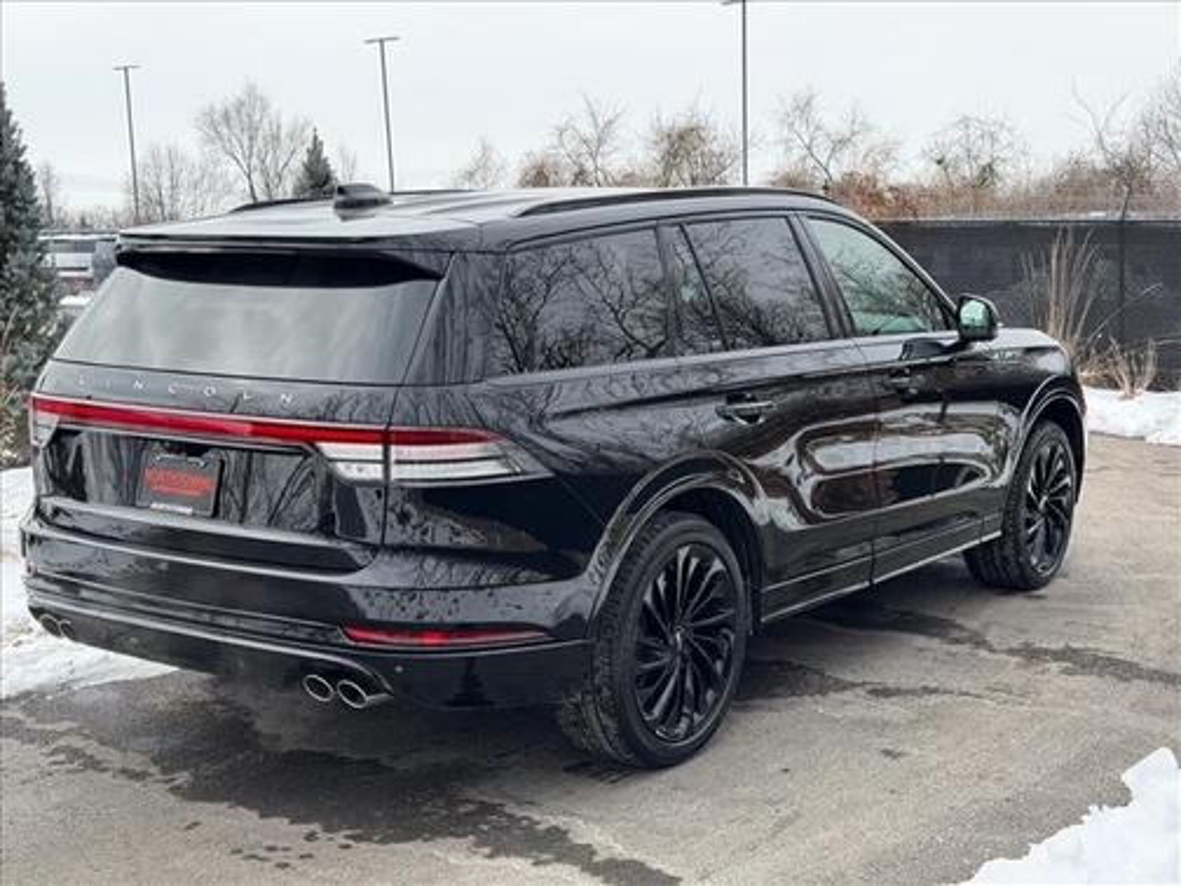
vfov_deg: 30.3
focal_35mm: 48
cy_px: 443
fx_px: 1638
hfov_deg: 39.7
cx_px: 590
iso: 100
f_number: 1.78
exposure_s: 1/2273
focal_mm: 6.76
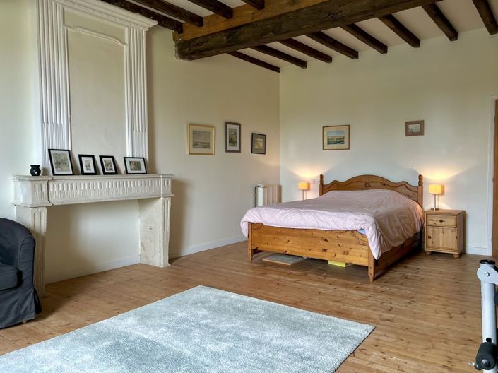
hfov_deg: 67.3
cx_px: 249
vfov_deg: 53.0
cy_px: 186
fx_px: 374
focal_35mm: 26
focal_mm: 5.7
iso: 32
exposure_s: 1/100
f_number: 1.5
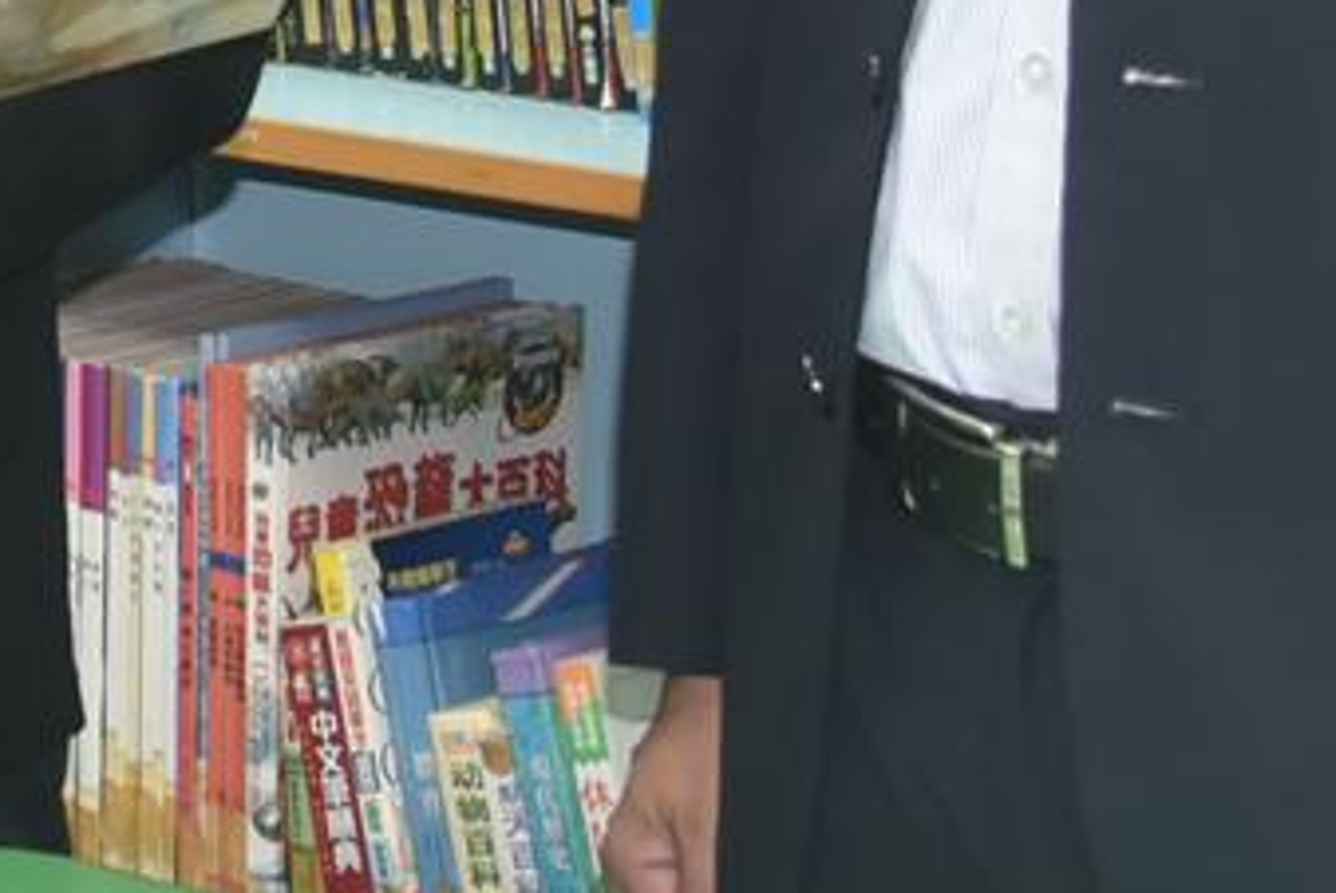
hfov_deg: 10.2
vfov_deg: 6.9
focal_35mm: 193
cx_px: -785
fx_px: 7168
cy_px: -899
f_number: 4.8
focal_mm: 34
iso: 800
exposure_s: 1/90
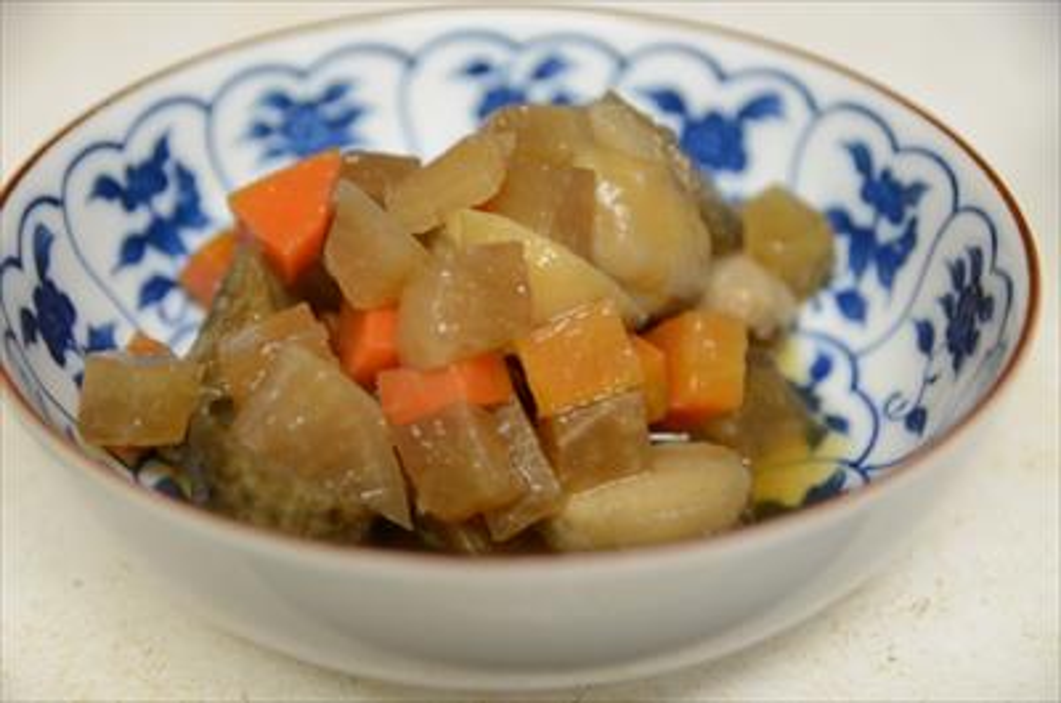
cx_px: 530
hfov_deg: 24.7
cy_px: 352
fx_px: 2427
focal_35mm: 82
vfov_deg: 16.5
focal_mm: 55
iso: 400
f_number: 3.8
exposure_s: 1/20
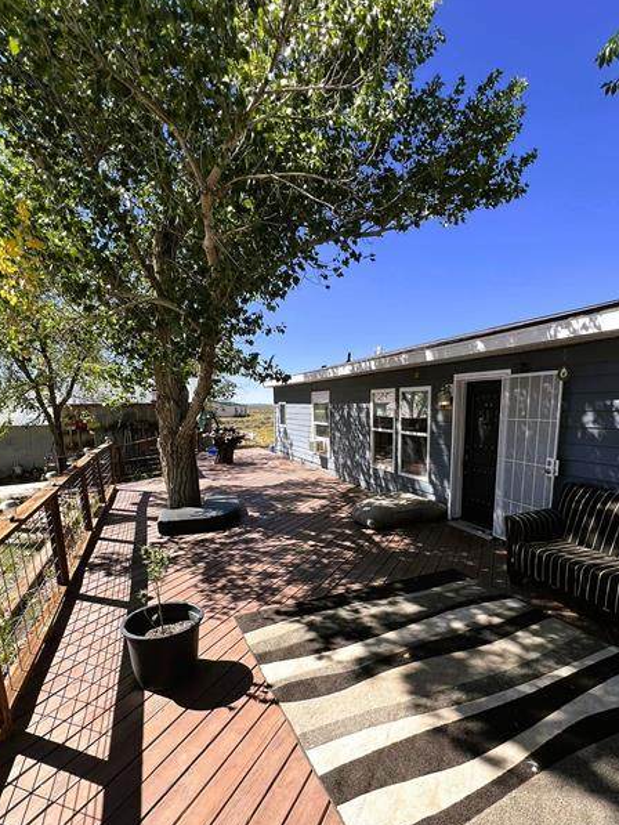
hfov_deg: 71.2
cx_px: 354
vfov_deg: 87.1
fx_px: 429
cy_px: 477
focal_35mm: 18
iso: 32
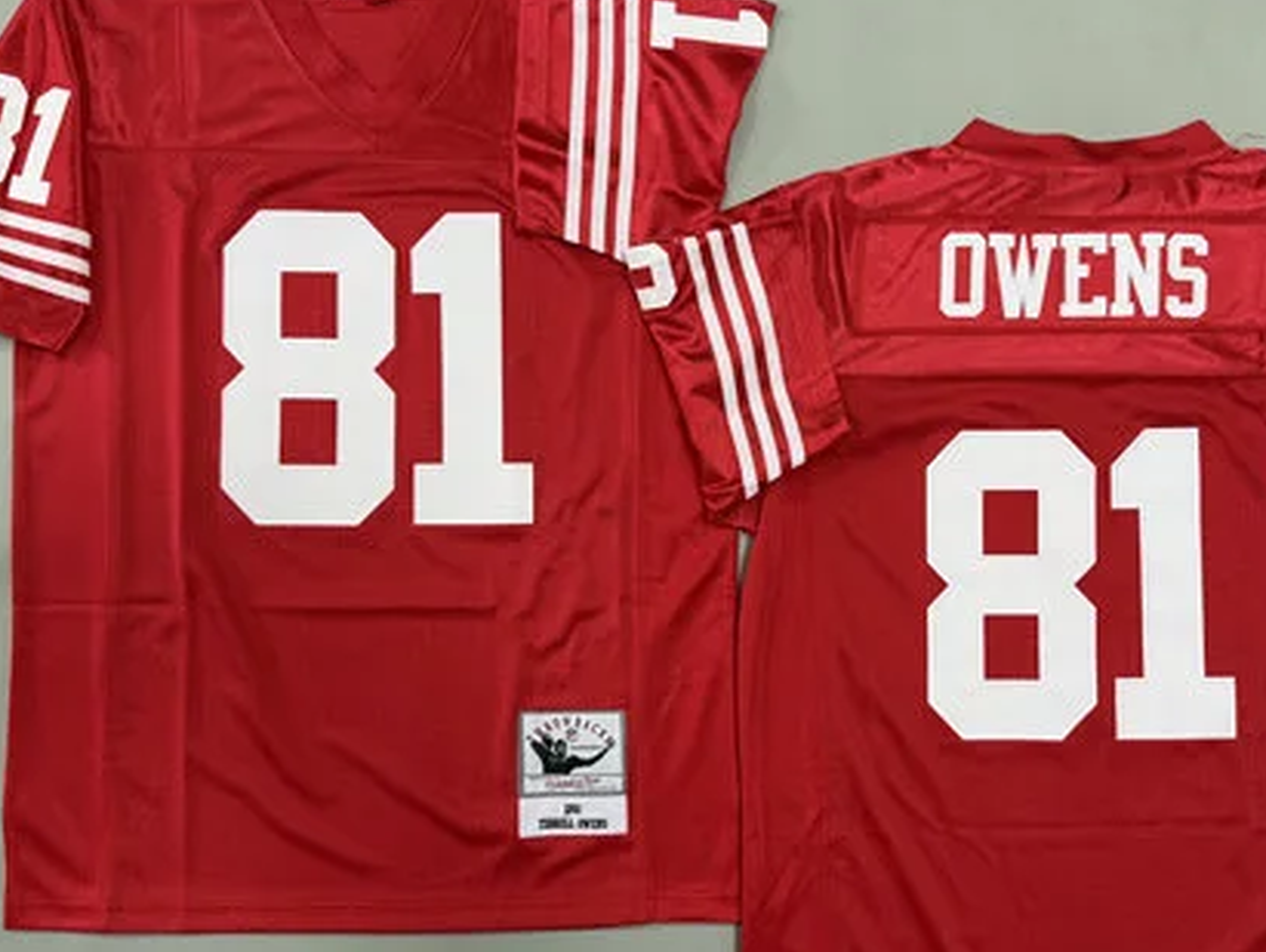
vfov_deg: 40.7
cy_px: 527
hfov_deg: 52.5
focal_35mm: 35
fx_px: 1281
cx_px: 705
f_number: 1.78
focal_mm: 6.76
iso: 125
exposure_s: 1/50
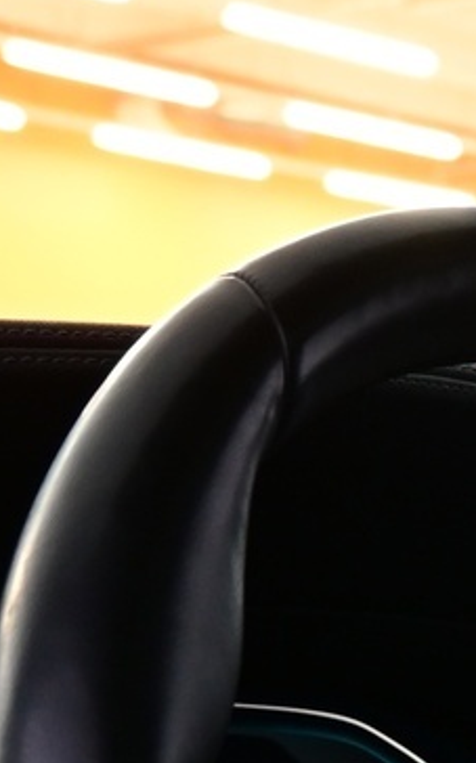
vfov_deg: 17.6
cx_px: 1189
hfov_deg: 10.2
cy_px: 1073
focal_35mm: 109
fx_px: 2266
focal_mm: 16
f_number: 3.5
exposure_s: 1/25
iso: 720
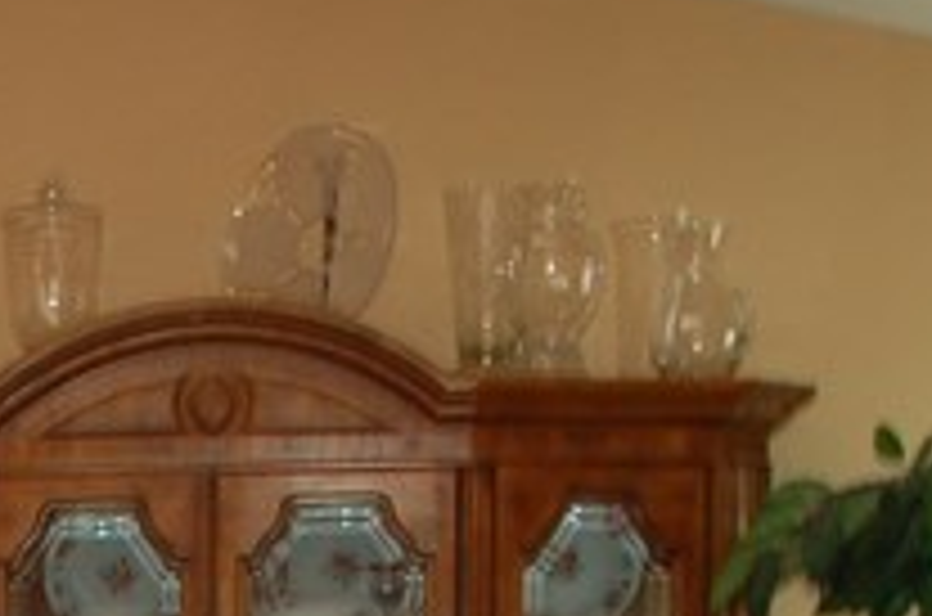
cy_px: 1263
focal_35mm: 142
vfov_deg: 9.0
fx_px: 3668
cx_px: -606
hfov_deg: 13.4
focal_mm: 18
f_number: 3.5
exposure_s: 1/60
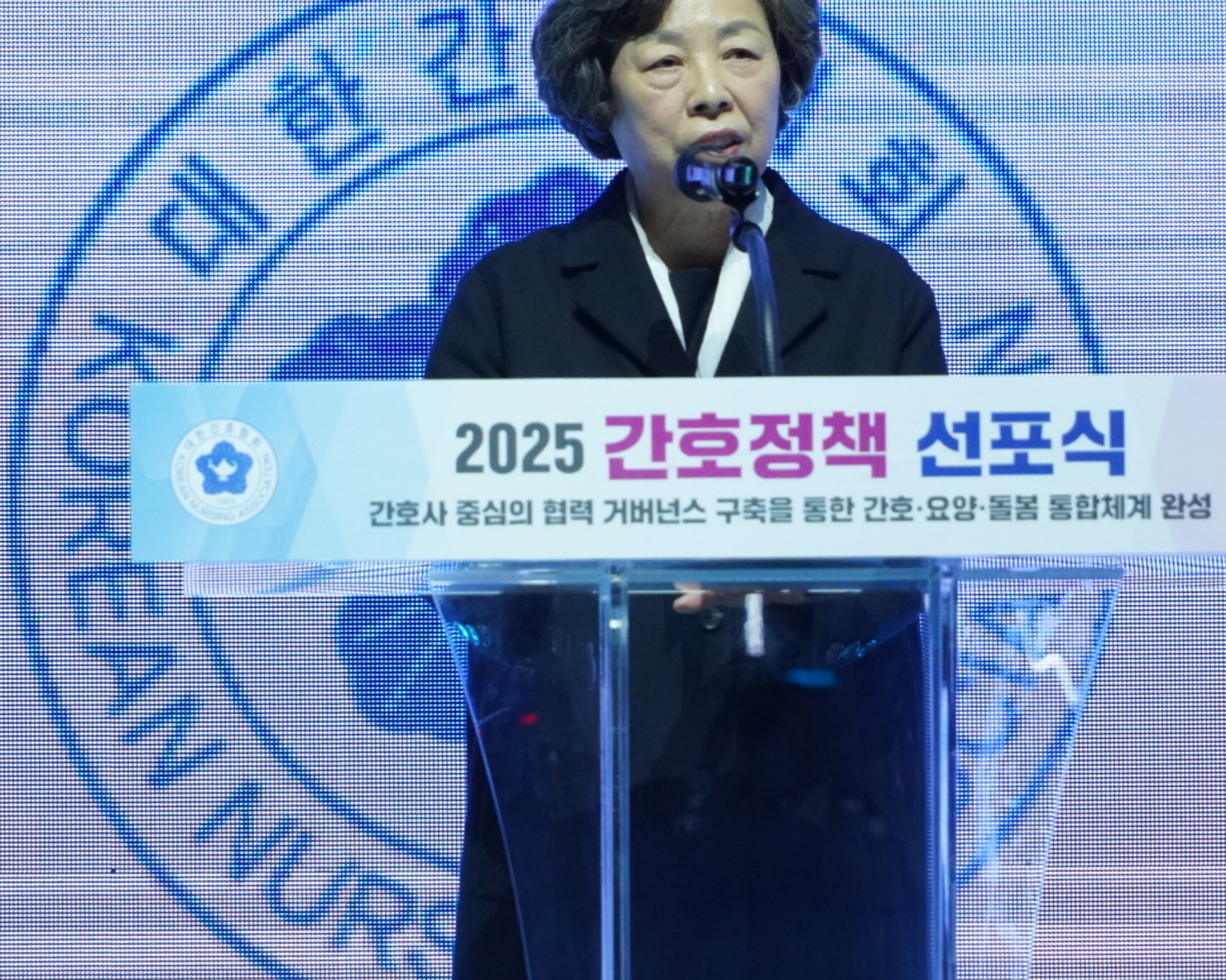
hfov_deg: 5.2
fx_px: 13608
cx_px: 703
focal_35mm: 375
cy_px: 324
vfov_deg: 4.1
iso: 8000
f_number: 10
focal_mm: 240
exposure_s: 1/200
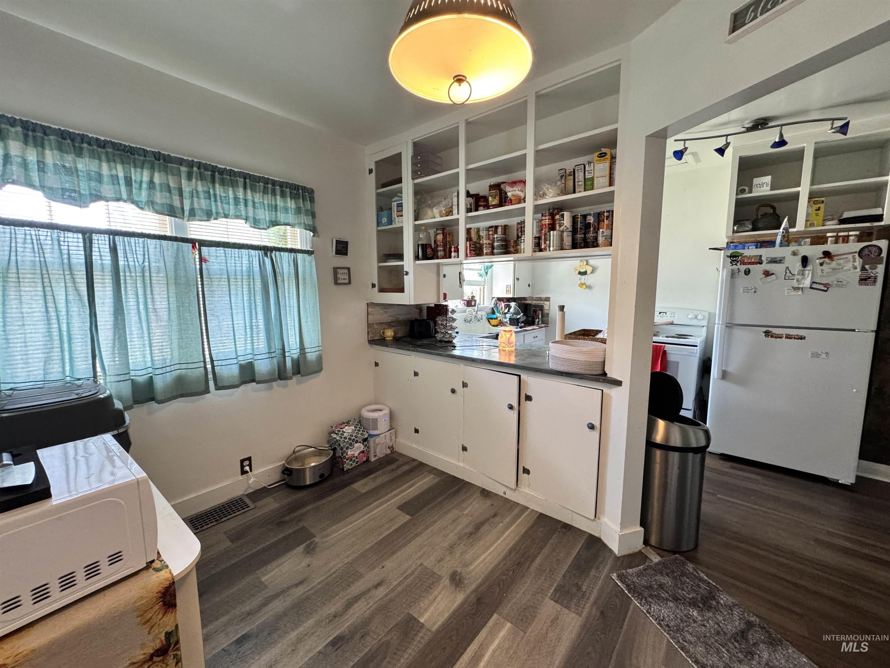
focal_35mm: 14
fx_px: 360
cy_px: 334
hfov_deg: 102.1
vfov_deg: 85.7
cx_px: 445
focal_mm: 2.22
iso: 250
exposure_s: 1/60
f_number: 2.2
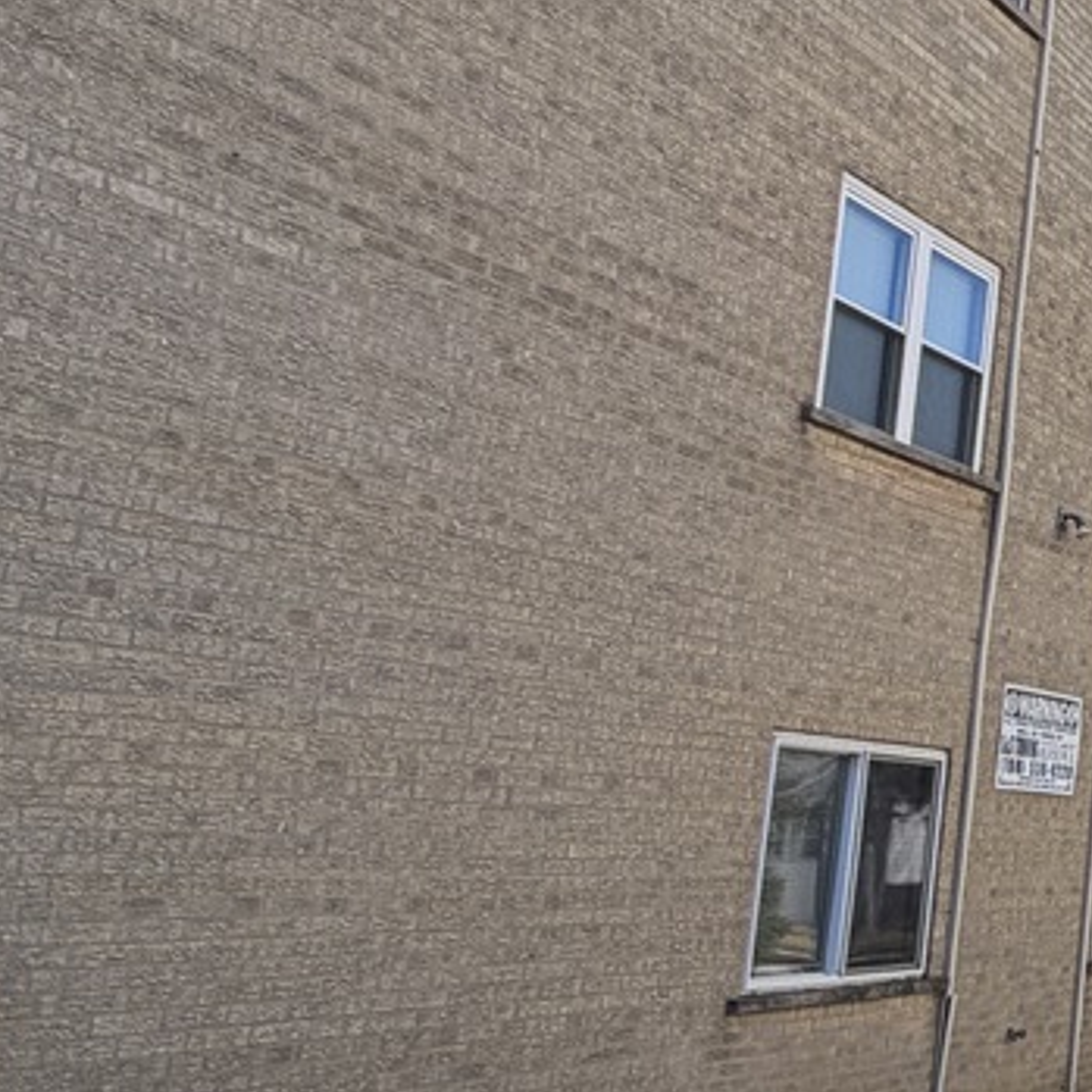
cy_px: 582
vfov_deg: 33.4
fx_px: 1820
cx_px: 1977
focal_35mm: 51
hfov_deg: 21.4
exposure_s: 1/770
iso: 25
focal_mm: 2.22
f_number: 2.2
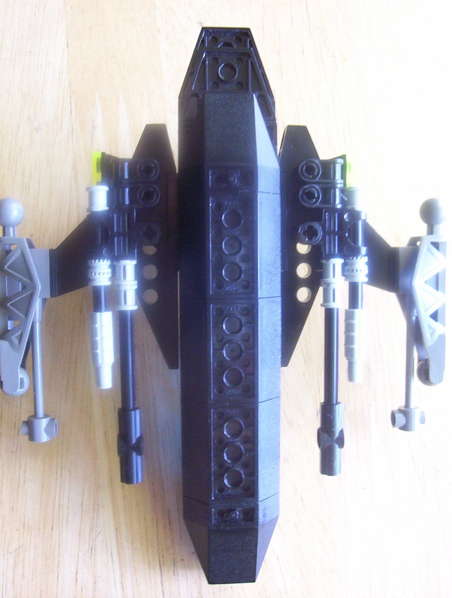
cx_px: 226
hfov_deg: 33.7
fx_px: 746
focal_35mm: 43
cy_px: 299
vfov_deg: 43.8
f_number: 2.73
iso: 200
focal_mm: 5.77
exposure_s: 1/25.4
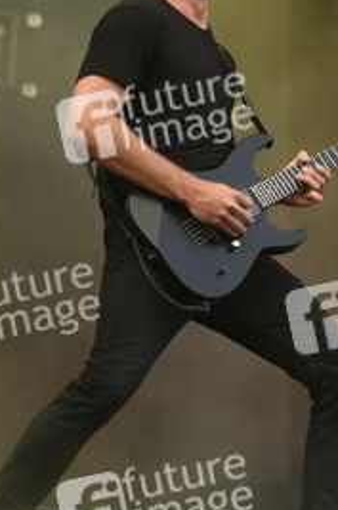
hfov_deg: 7.9
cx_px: 210
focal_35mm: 174
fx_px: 2460
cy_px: 214
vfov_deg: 11.8
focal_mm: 116
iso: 320
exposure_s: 1/320
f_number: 2.8
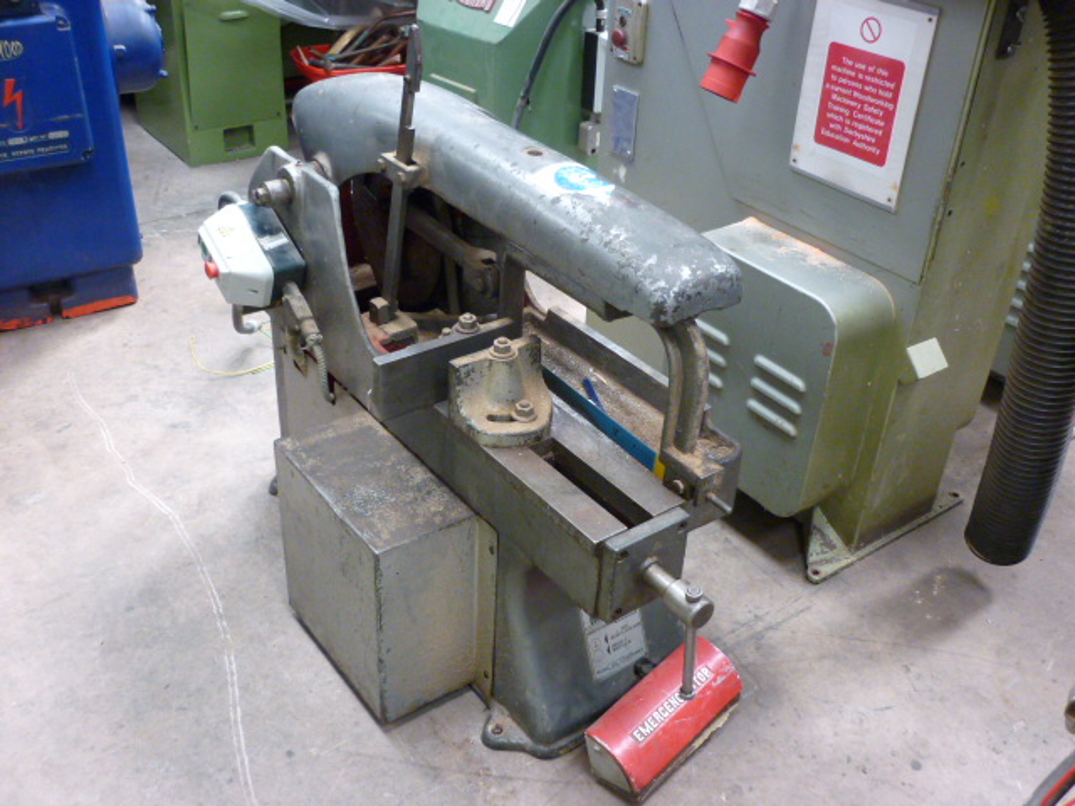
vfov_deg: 42.9
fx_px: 1025
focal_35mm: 33
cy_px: 403
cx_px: 538
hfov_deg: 55.4
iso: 400
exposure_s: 1/30
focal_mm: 5.5
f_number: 2.8
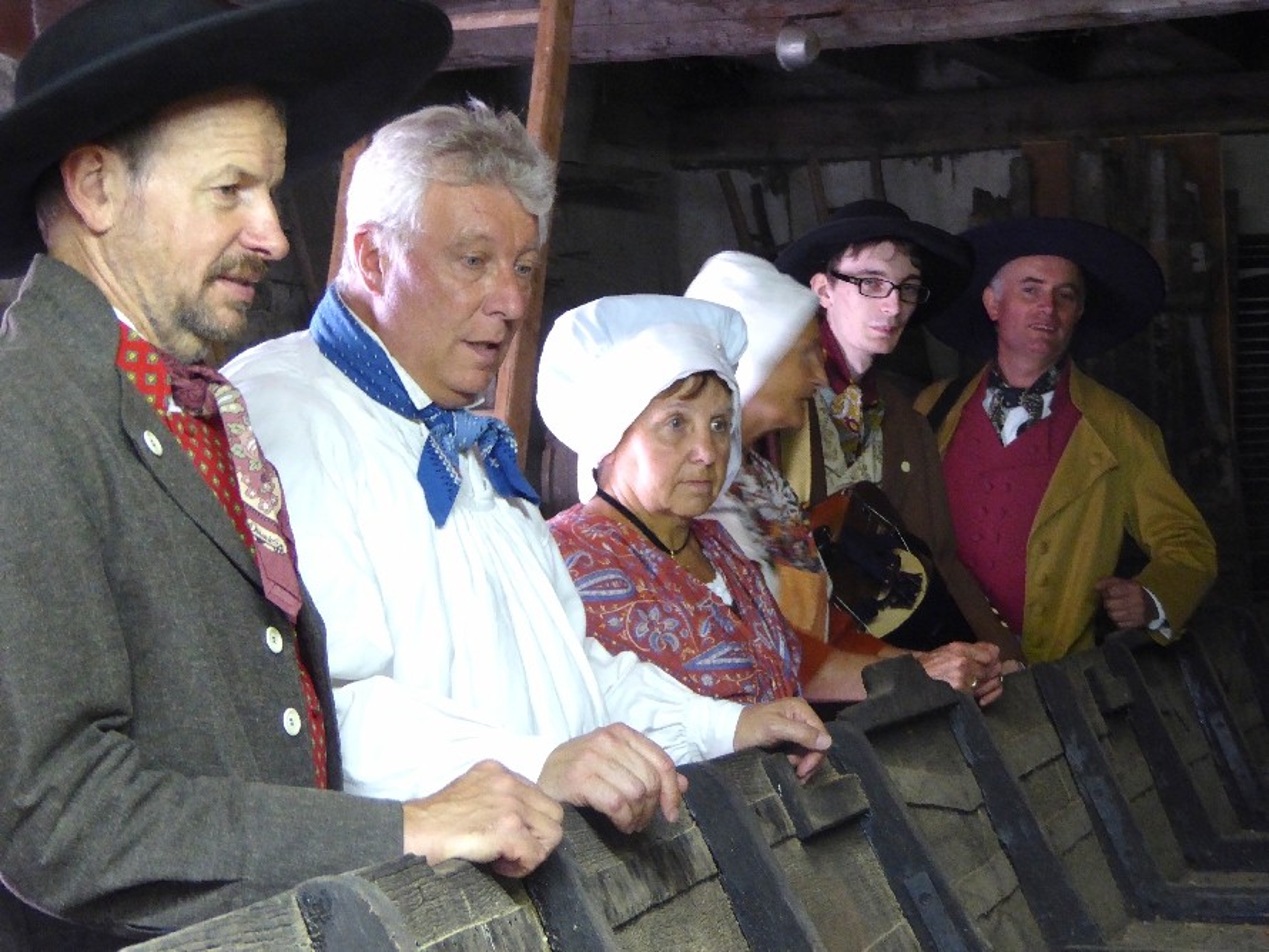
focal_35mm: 85
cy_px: 476
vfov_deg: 17.4
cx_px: 634
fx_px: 3117
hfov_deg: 23.0
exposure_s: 1/8
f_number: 4.7
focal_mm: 14.1
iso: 400
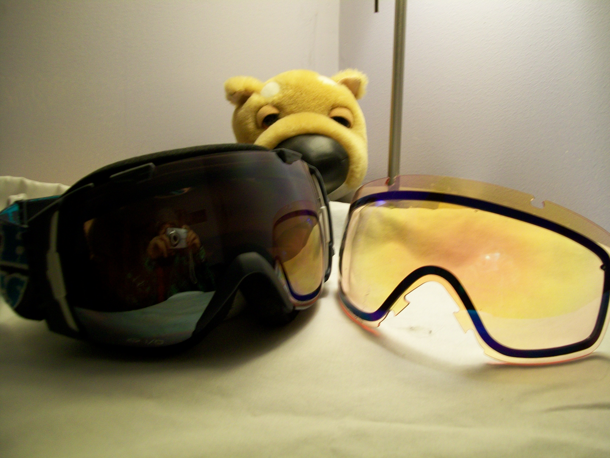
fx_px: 634
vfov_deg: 39.7
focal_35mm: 36
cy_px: 229
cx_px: 305
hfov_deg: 51.4
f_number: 2.7
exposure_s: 1/15
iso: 80
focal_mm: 6
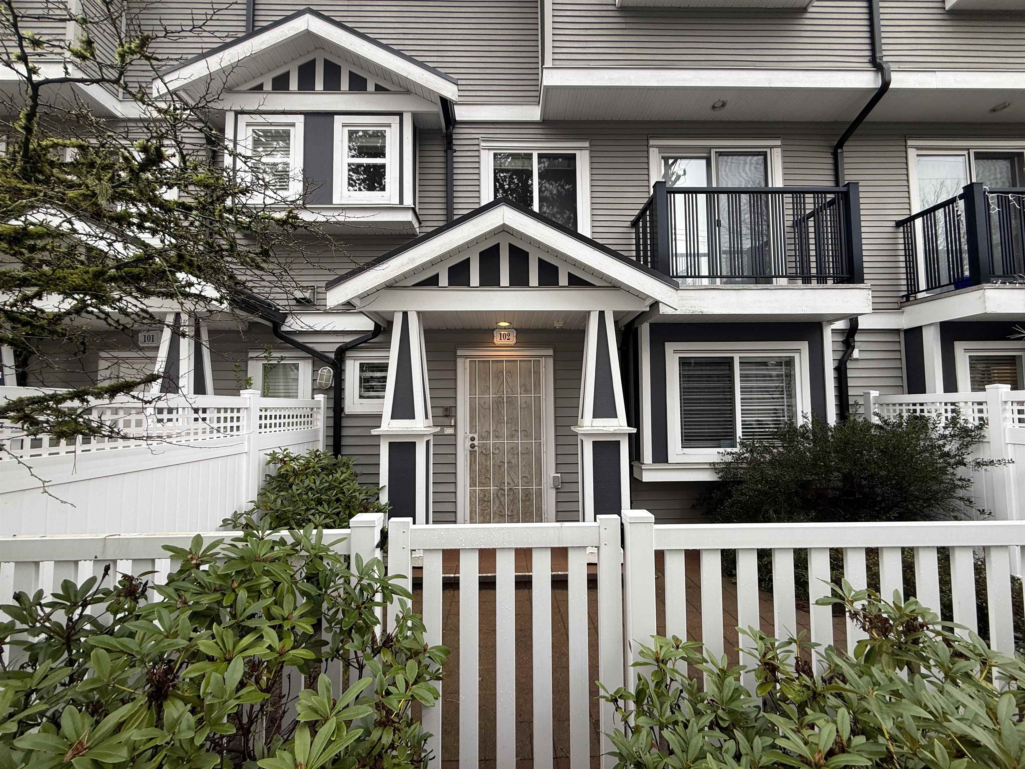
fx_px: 415
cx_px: 512
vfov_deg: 85.7
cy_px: 384
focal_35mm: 14
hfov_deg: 102.1
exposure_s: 1/99
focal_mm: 2.22
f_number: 2.2
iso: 80
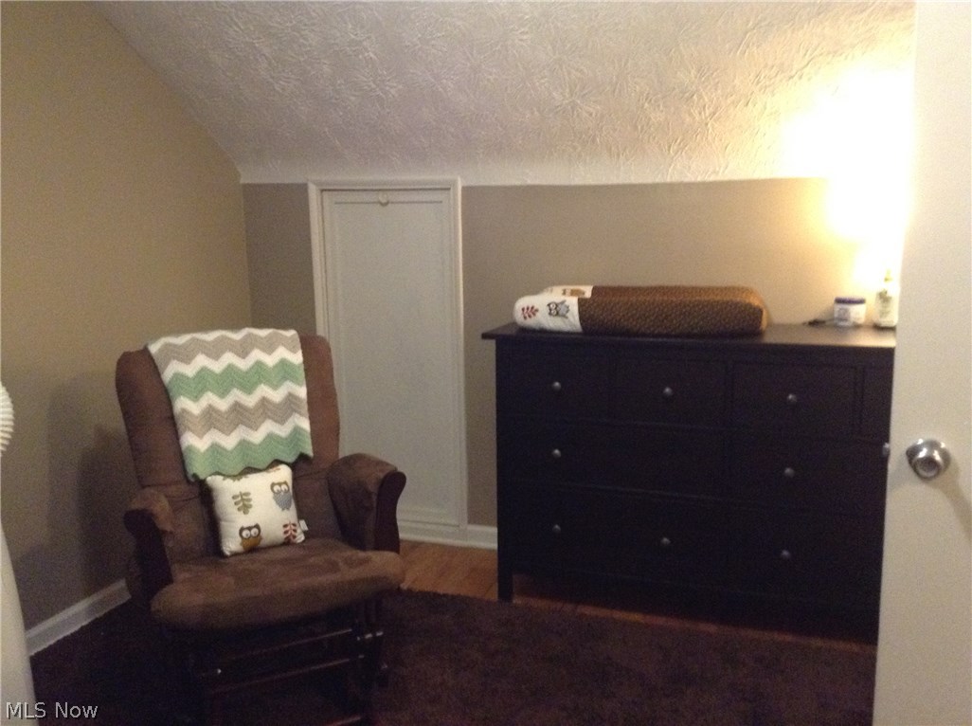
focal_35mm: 33
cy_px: 363
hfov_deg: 55.4
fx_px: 925
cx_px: 486
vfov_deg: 42.8
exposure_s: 1/17
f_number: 2.4
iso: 320
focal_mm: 3.3
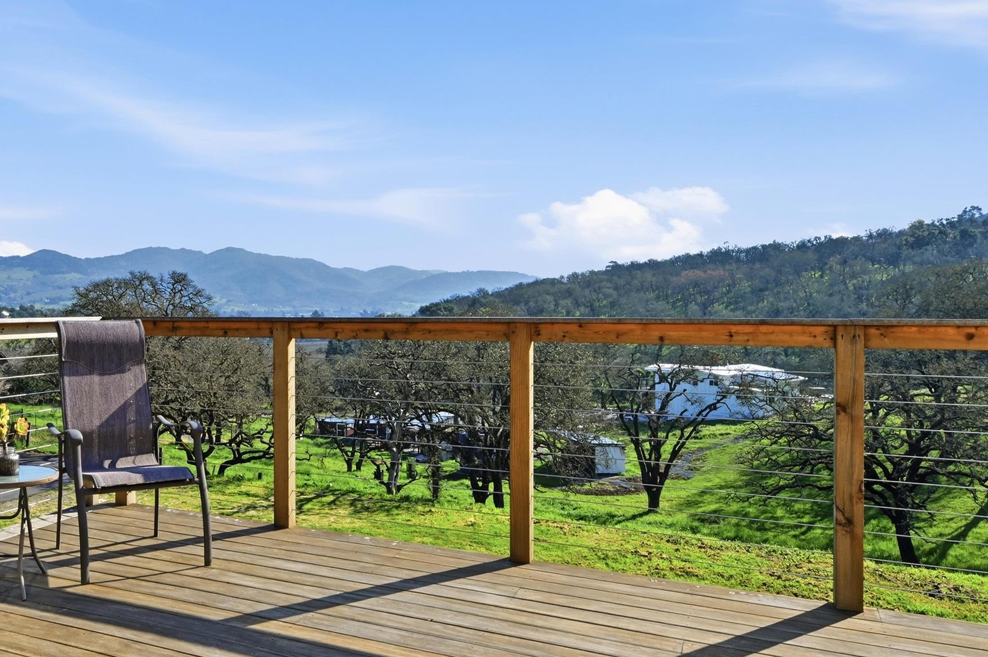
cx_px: 212
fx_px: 823
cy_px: 238
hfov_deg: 57.8
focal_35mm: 30
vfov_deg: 43.2
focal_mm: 17
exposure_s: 1/200
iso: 125
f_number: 20
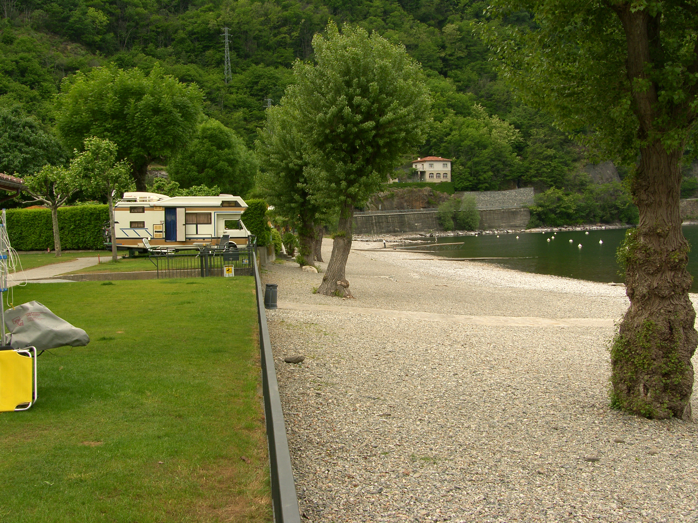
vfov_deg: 36.0
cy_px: 262
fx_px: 807
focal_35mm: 40
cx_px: 349
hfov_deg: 46.8
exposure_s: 1/200
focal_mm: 10.3
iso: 50
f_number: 5.6
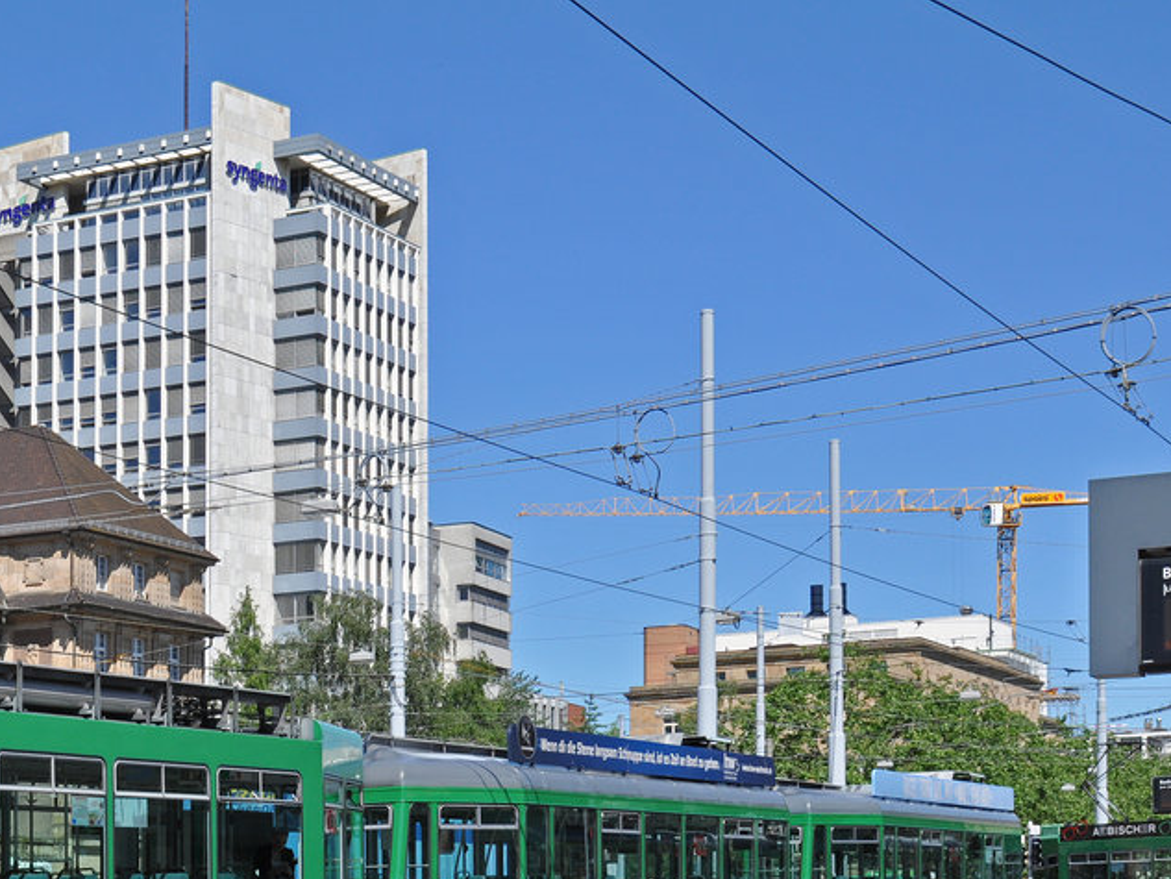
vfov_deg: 20.6
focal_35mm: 71
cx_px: 67
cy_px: 603
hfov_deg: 26.3
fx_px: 2402
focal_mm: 26
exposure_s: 1/400
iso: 250
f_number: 10
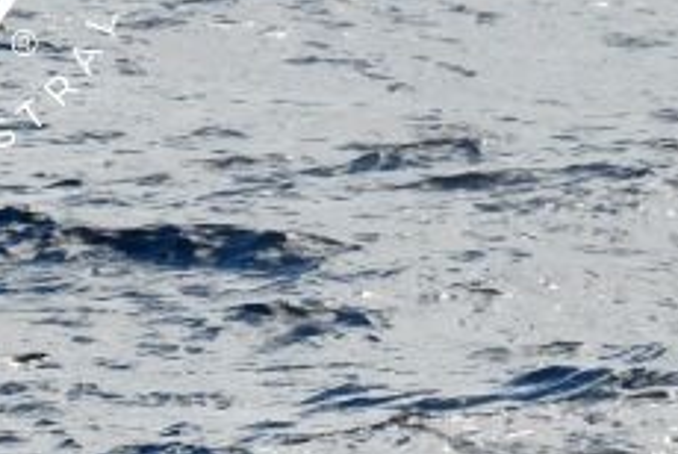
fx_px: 27494
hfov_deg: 1.4
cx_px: 867
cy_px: 514
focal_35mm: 1458
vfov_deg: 0.9
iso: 280
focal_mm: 280
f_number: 8
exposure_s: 1/2000
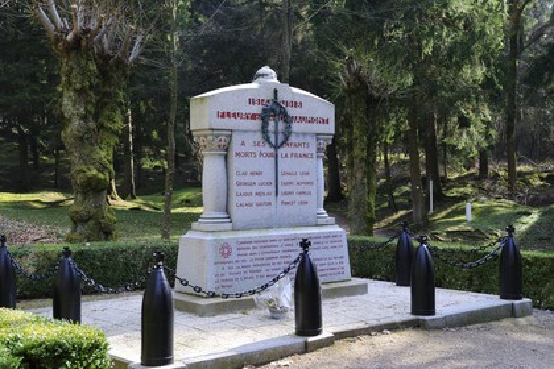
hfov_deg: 39.6
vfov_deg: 27.0
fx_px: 769
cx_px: 277
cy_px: 184
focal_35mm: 50
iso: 400
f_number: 7.1
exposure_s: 1/100
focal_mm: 50
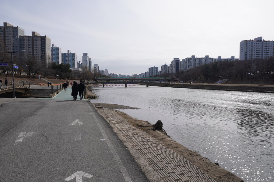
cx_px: 137
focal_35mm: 24
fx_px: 183
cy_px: 91
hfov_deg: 73.7
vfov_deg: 53.1
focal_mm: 16
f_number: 8
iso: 100
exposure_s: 1/500
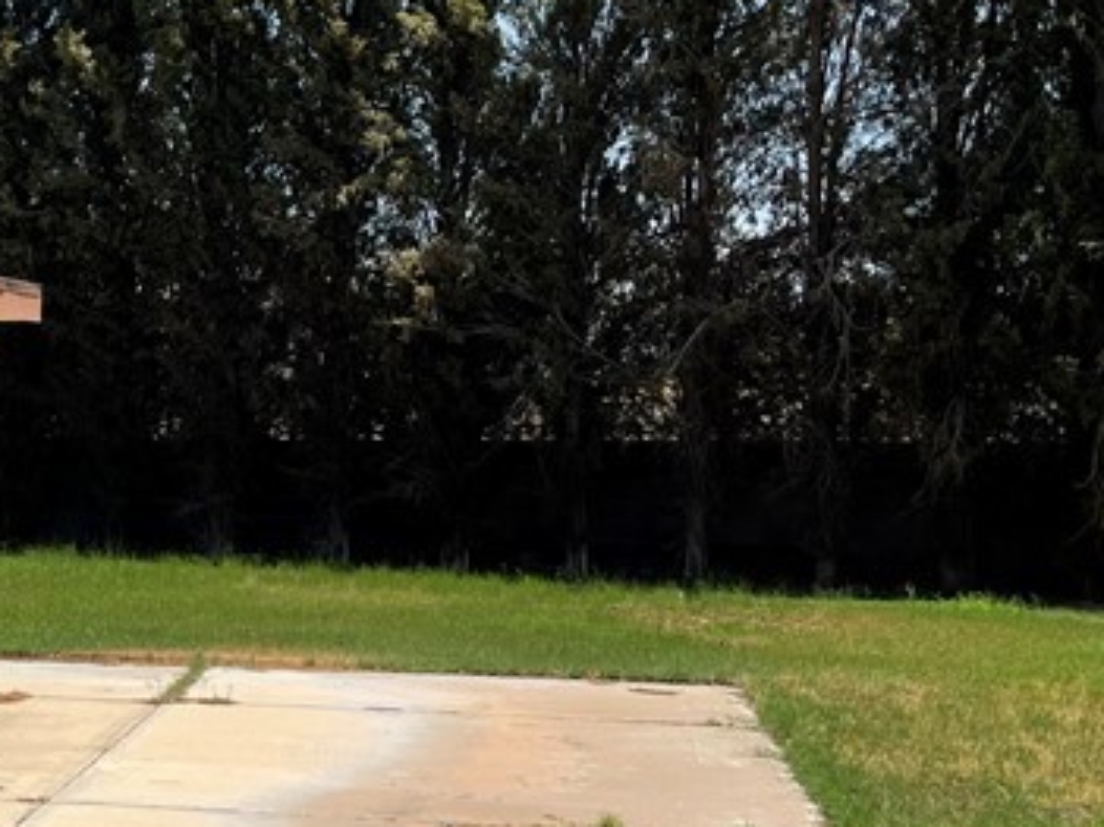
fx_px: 2327
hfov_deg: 25.2
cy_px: 365
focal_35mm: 73
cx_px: -47
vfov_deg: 20.1
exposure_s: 1/4902
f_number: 1.6
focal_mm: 5.1
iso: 32
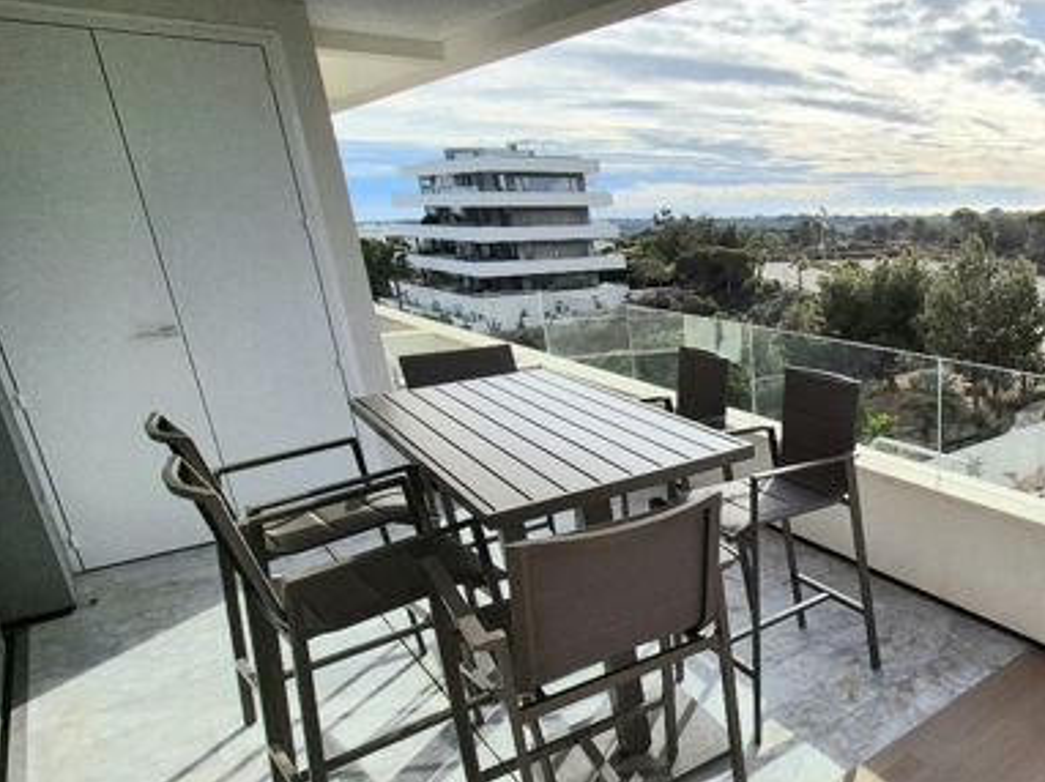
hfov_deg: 59.6
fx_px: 724
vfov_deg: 56.5
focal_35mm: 24
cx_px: 962
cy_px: 457
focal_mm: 2.2
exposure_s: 1/5000
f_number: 2.2
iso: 50
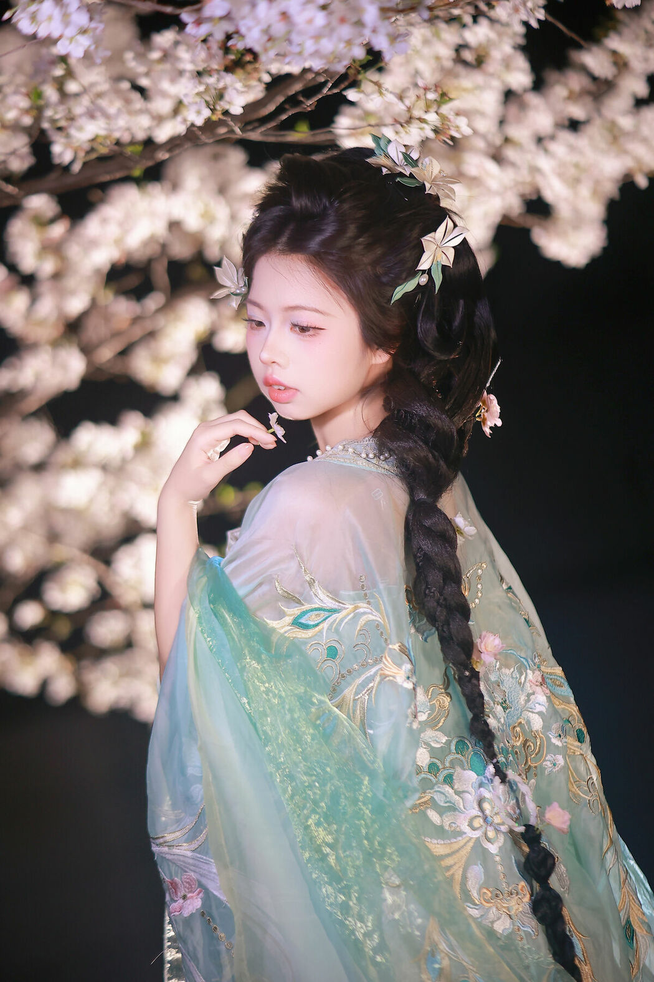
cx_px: 327
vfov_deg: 23.9
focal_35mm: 85
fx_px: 2316
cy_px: 491
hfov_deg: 16.1
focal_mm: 85
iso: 2000
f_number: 1.8
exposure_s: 1/500
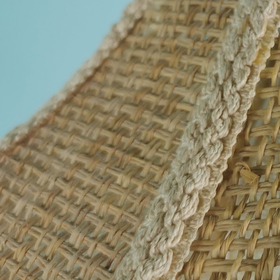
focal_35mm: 77
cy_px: 74
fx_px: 705
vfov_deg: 22.3
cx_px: 345
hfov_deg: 20.8
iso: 64
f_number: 1.8
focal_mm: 5.58
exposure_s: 1/100
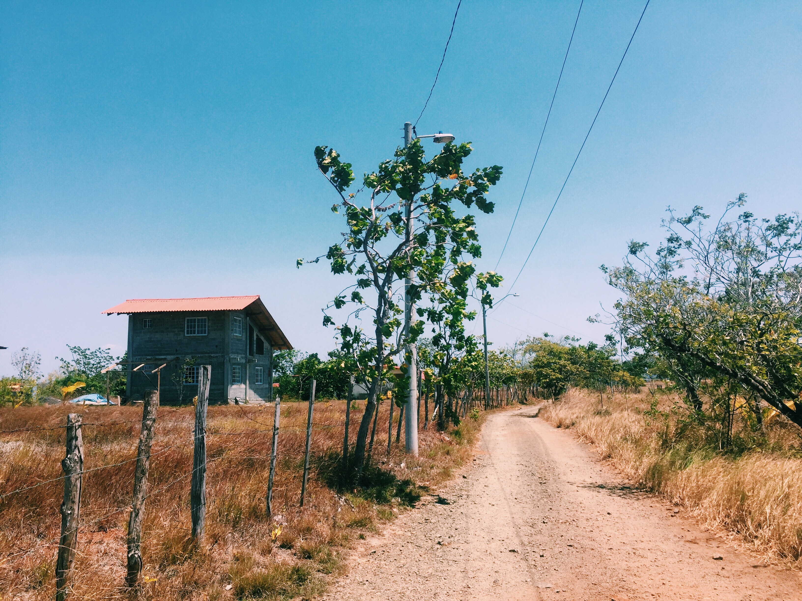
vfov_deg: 48.2
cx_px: 401
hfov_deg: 61.7
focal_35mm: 29
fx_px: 672
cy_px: 300
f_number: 2.2
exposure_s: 1/2198
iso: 32
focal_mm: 4.15
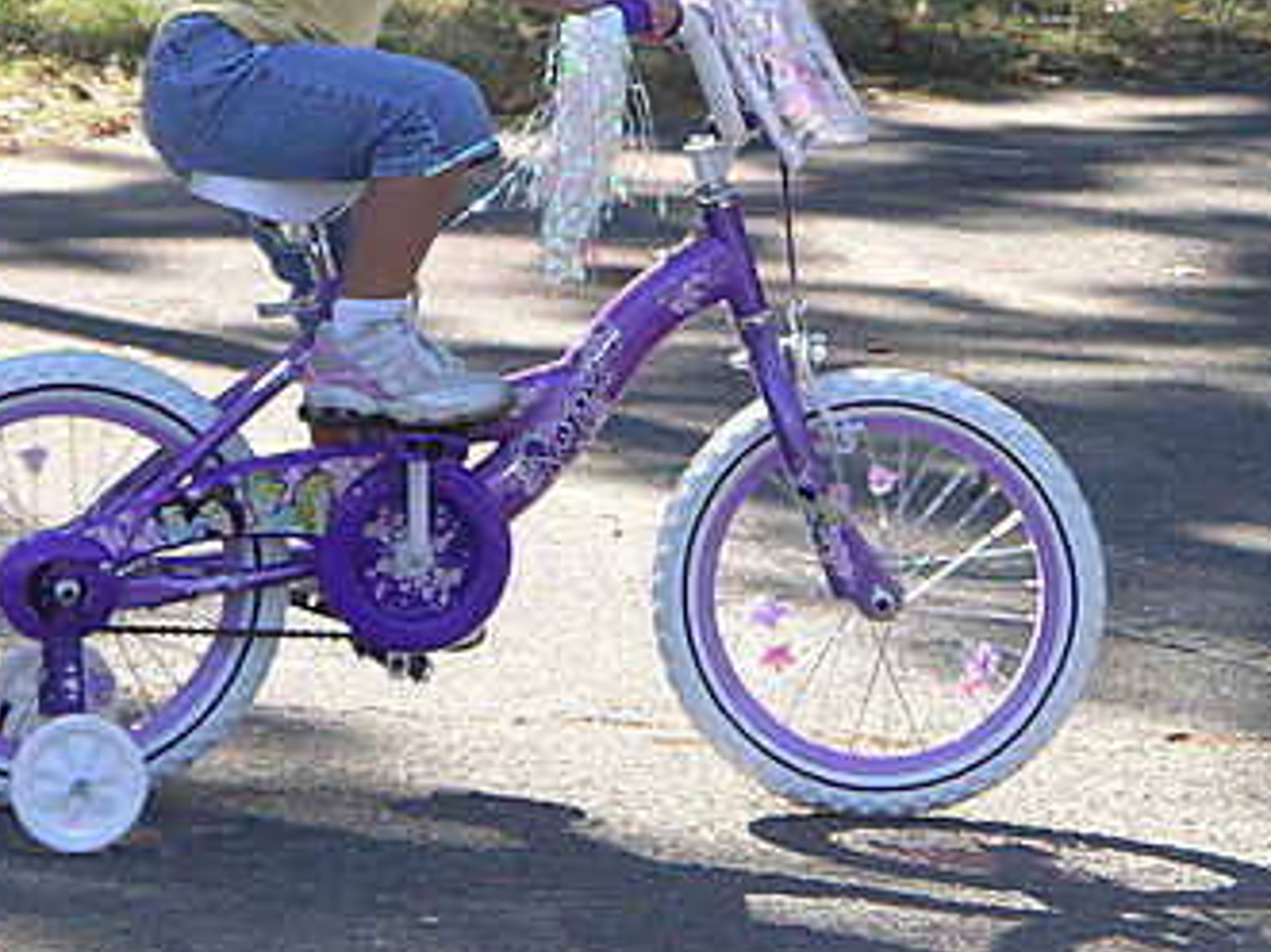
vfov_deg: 5.7
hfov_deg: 7.6
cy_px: 115
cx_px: 438
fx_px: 9506
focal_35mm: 259
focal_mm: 27.8
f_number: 4.2
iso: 64
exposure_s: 1/200
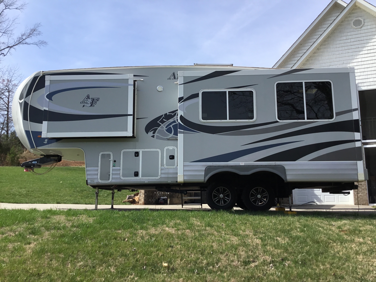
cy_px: 141
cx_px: 188
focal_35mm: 31
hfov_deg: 58.4
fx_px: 337
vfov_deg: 45.4
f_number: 2.4
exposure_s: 1/1253
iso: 25
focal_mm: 3.3
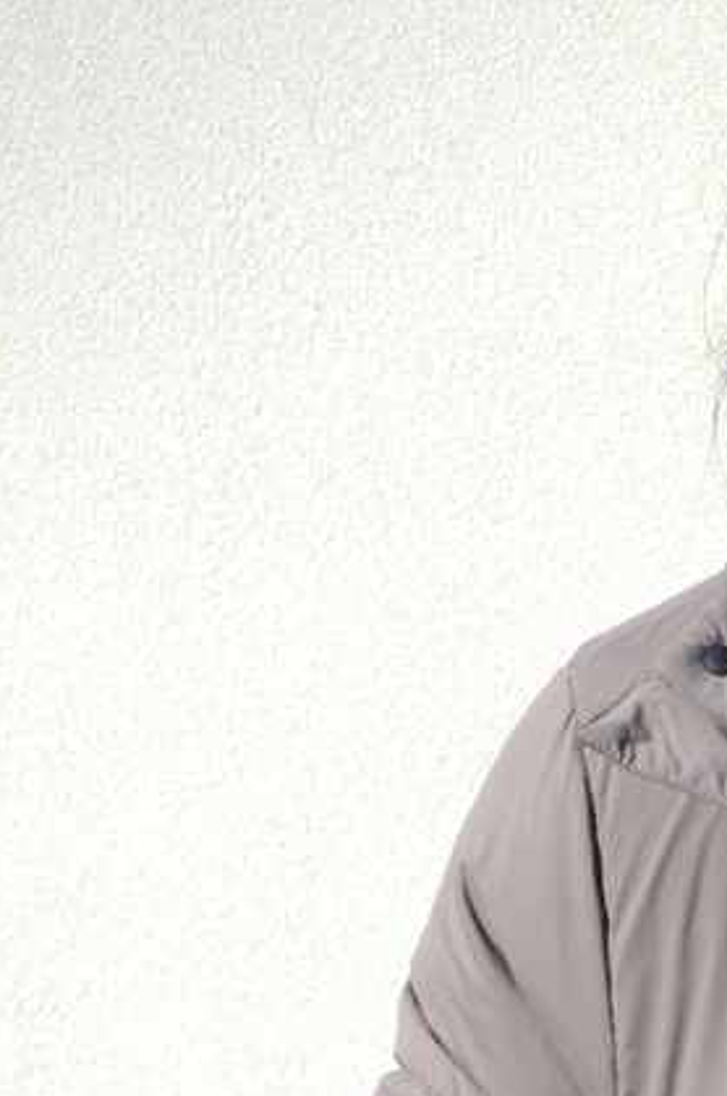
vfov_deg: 3.5
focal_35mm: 594
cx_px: 1279
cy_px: 1930
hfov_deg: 2.3
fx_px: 18052
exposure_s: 1/1000
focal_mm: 110
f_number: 5.6
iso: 125
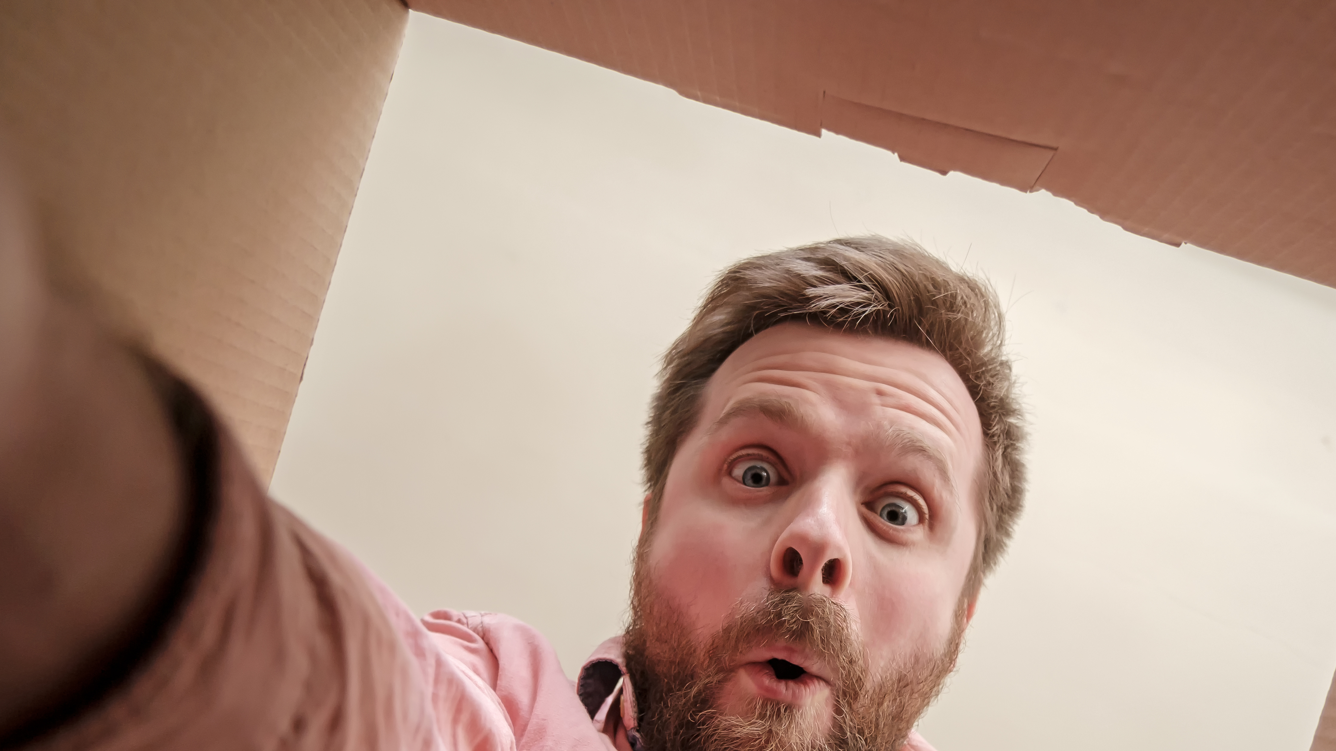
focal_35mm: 34
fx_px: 1204
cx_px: 741
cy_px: 626
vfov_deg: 33.4
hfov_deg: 57.9
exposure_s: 1/125
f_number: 3.5
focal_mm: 15
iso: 640
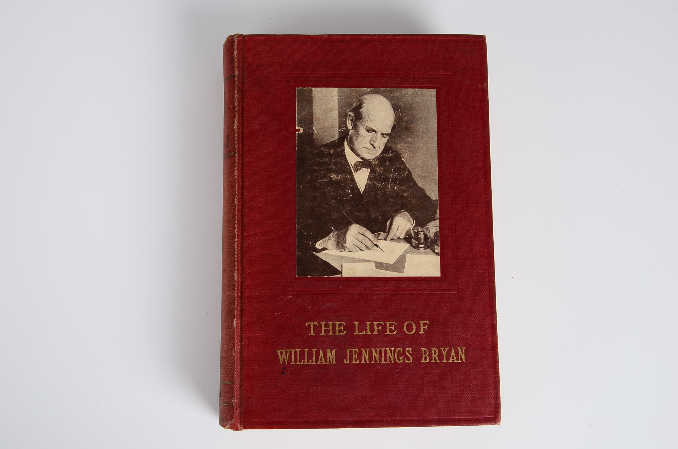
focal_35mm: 51
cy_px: 224
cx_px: 339
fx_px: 959
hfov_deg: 39.0
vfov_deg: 26.4
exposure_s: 1/160
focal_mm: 34
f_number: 16
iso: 100
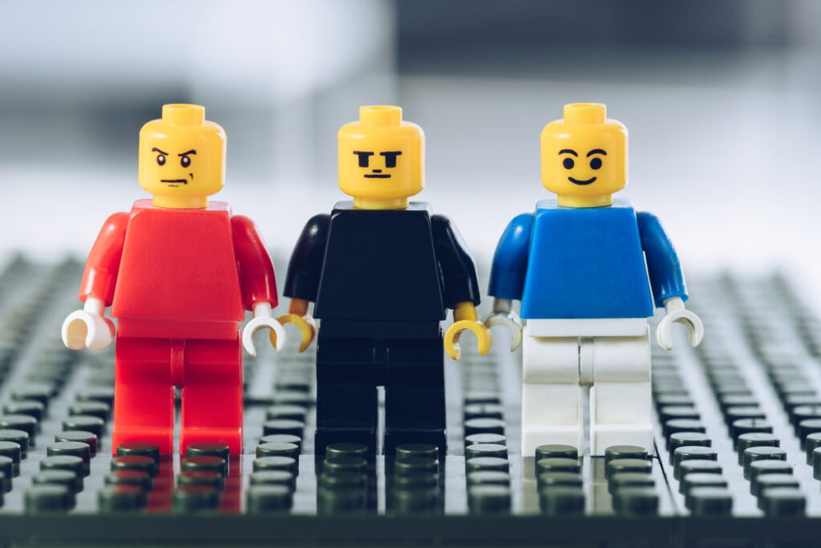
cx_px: 410
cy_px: 274
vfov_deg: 13.0
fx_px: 2395
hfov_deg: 19.5
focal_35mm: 105
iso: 320
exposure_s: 1/200
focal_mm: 105
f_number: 11
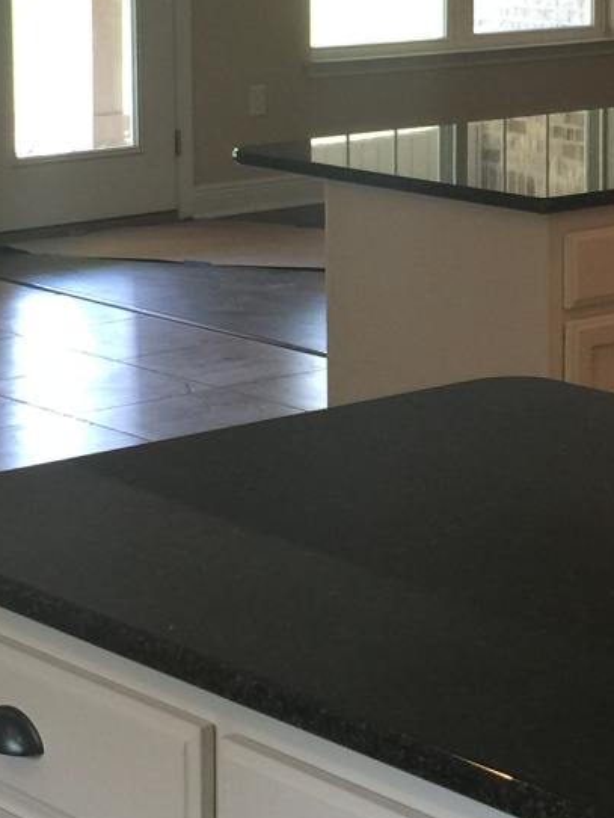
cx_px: 495
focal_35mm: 107
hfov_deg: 13.8
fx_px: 2529
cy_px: 177
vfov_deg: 18.2
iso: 32
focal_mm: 4.15
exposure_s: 1/30
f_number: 2.2
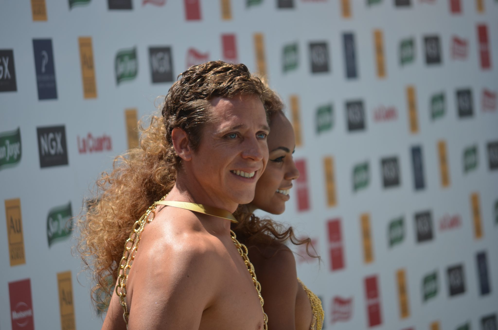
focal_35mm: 285
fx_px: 3934
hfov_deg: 7.2
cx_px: 249
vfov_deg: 4.8
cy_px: 165
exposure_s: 1/400
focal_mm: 190
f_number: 5.6
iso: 100
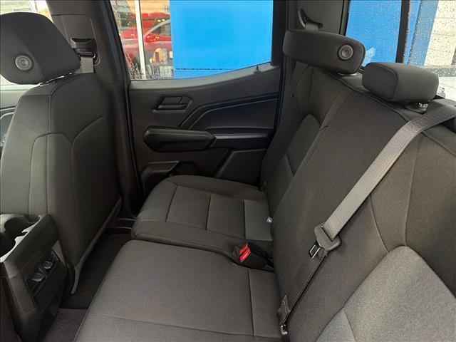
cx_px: 228
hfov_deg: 71.6
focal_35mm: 24
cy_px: 171
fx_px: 316
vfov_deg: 56.8
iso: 1000
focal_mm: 6.76
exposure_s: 1/33
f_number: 1.78
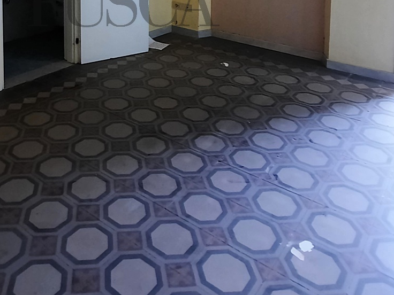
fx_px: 387
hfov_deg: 52.7
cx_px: 124
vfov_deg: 33.5
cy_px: -63
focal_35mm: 34
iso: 200
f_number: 2.2
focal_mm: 1.74
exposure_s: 1/25
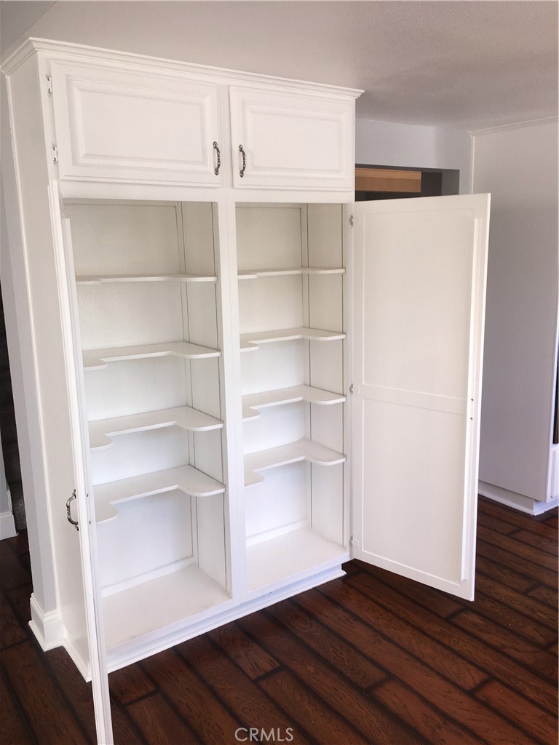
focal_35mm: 29
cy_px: 372
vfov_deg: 61.7
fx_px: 624
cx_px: 280
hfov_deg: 48.2
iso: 25
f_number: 2.2
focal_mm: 4.15
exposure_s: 1/86
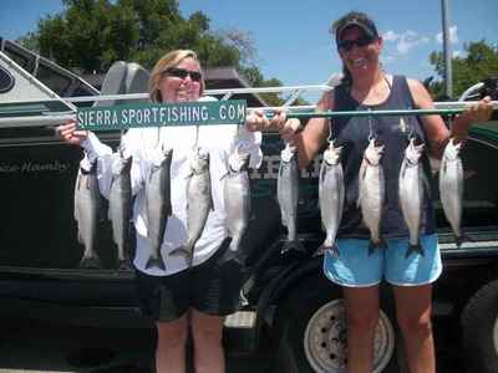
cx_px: 249
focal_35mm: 32
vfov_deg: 44.2
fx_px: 460
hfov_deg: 56.8
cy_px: 186
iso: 80
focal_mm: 5.7
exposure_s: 1/160
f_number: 8.8
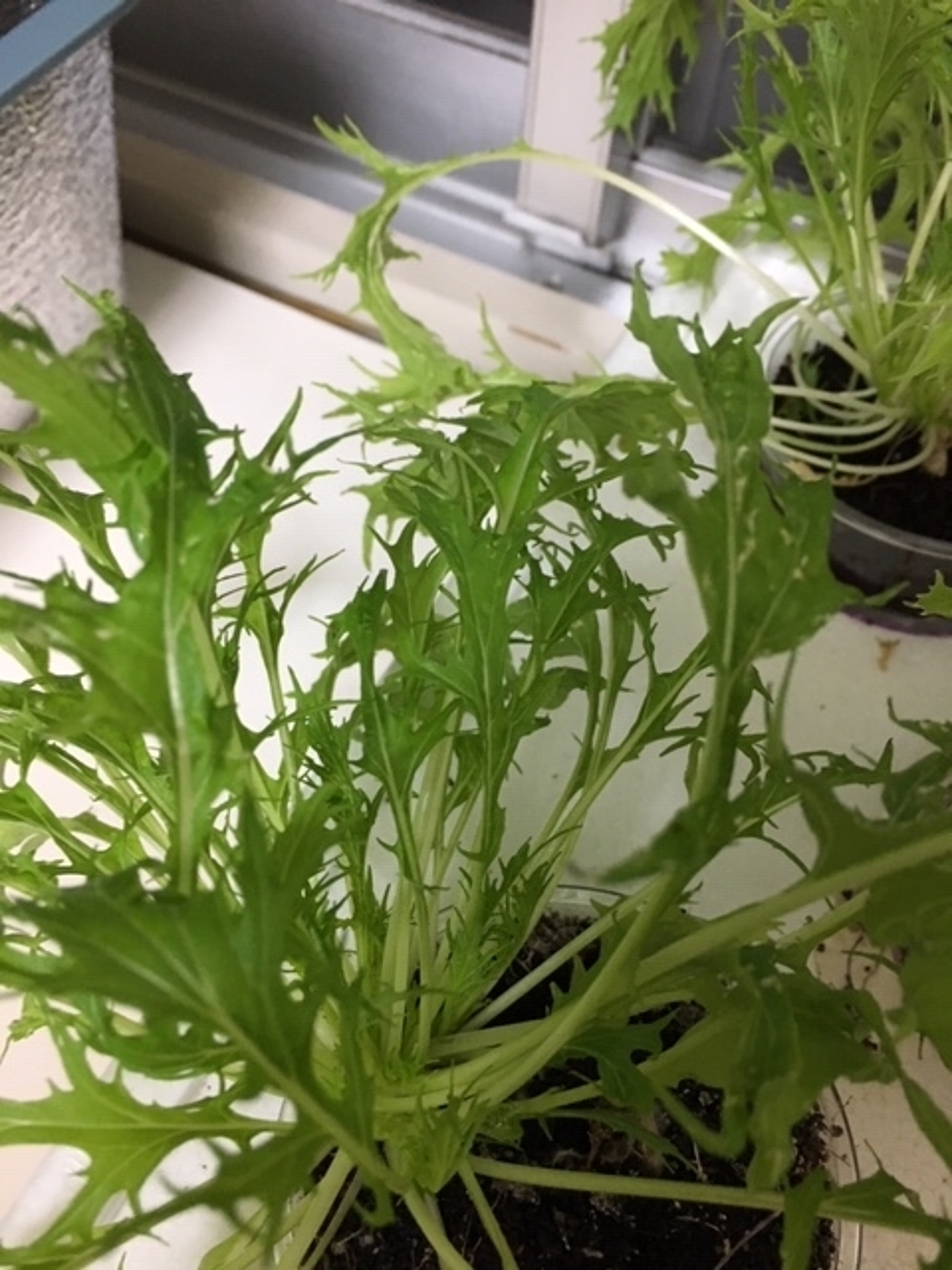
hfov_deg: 48.2
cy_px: 635
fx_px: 1063
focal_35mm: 29
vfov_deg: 61.7
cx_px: 476
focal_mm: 4.15
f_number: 2.2
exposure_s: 1/24
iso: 200
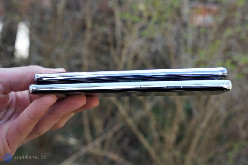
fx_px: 289
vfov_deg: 31.9
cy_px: 82
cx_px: 124
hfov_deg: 46.4
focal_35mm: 42
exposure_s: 1/200
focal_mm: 42
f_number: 8
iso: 640
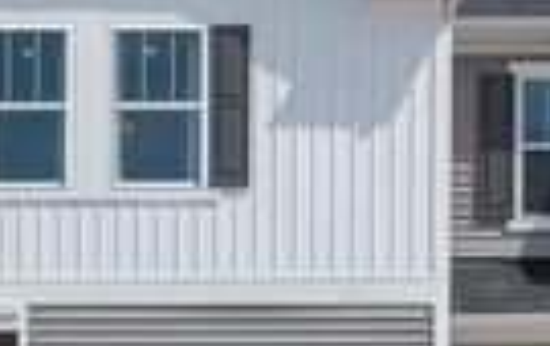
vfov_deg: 11.6
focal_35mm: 113
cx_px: 151
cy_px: 214
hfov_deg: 18.3
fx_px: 1697
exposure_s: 1/500
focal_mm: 30
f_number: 11
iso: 400
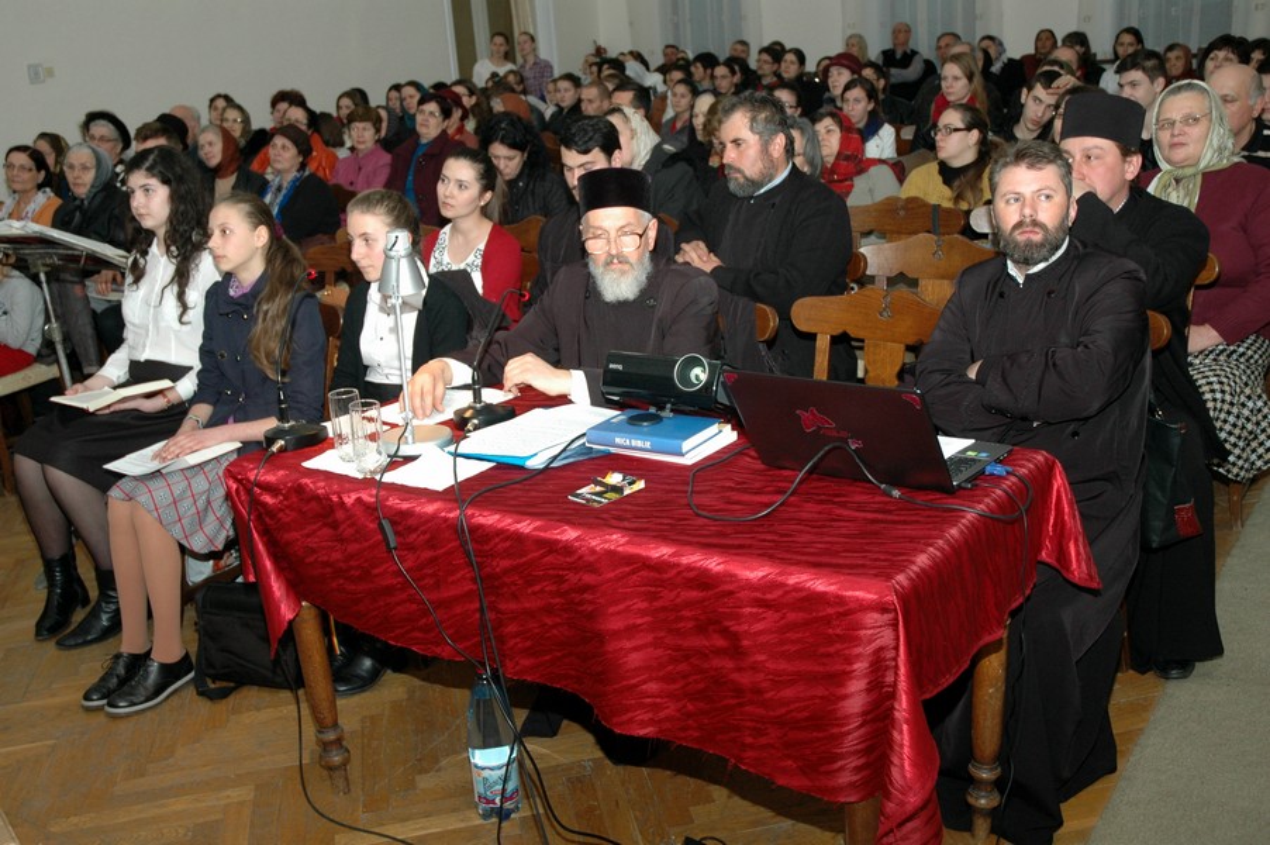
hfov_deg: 51.3
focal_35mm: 38
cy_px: 422
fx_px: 1322
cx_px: 635
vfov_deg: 35.4
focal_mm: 25
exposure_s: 1/60
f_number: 4.5
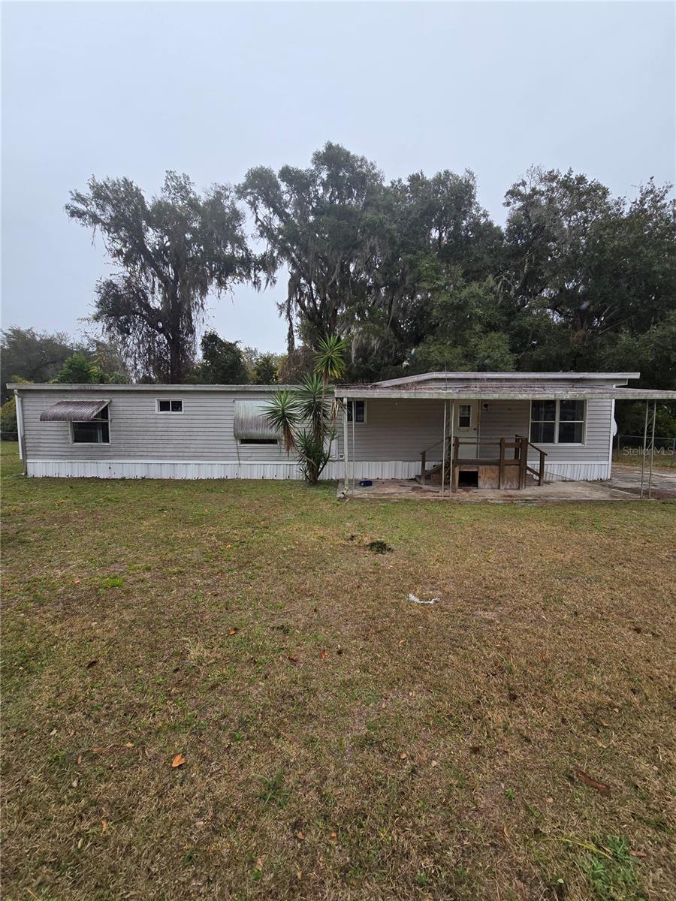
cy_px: 450
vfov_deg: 106.2
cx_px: 338
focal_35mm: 13
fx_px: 338
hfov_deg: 89.9
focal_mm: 2.2
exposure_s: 1/696
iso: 50
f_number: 2.2
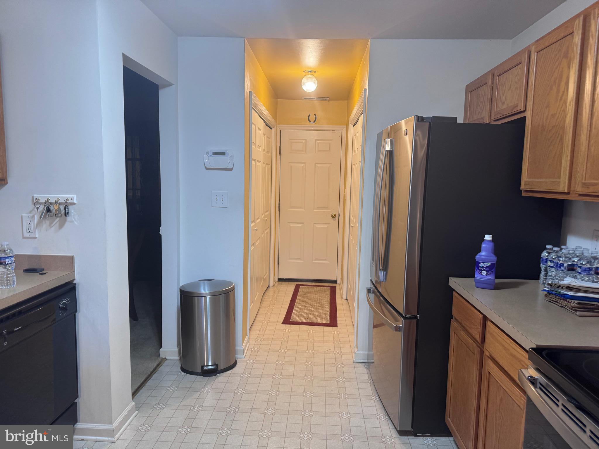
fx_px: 415
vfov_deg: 56.8
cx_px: 300
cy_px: 224
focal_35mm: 24
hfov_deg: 71.6
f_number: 1.78
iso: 125
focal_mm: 6.76
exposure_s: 1/60
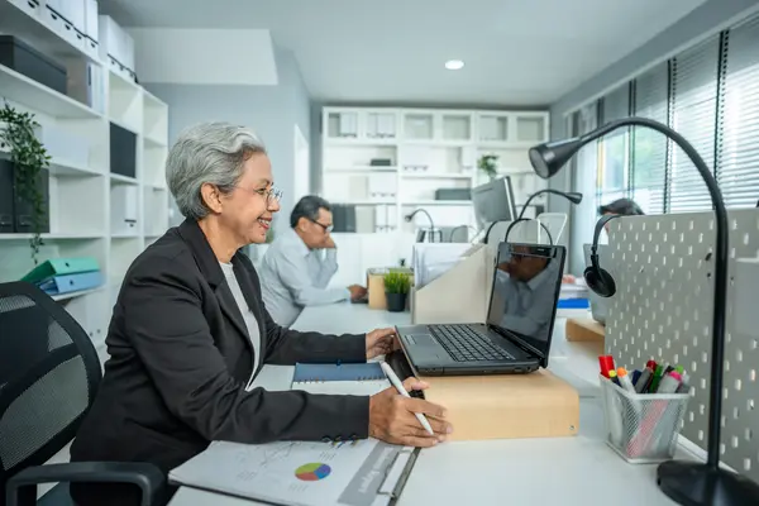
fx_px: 422
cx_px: 380
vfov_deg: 61.9
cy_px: 253
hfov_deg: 84.0
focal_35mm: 20
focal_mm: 20
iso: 640
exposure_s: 1/640
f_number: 1.8
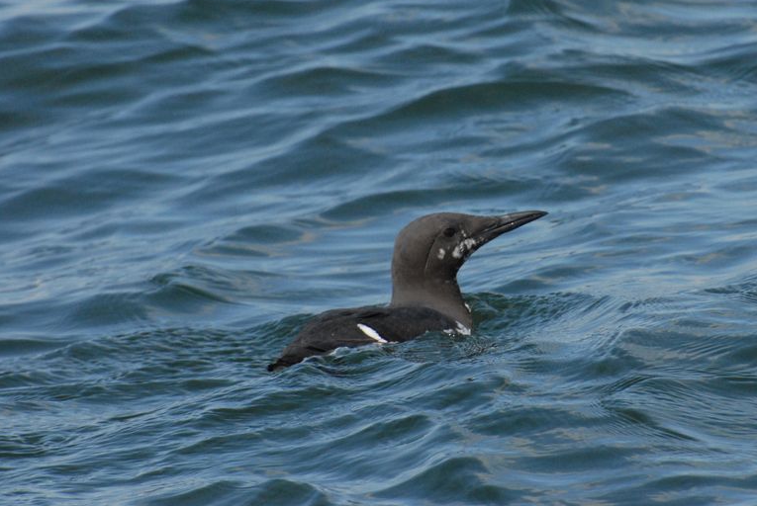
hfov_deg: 3.5
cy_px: 188
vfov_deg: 2.3
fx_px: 12378
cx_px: 477
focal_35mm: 588
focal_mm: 300
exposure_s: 1/1000
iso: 800
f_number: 11
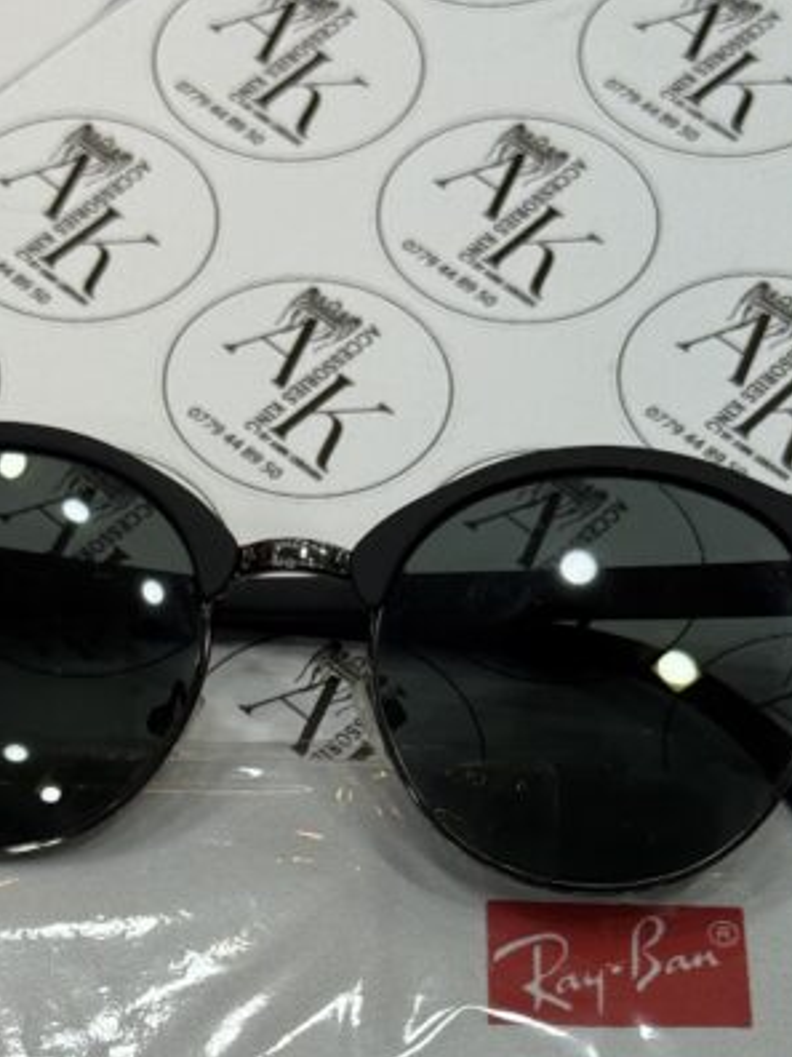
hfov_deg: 15.2
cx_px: 221
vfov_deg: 19.6
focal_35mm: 97
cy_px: 1062
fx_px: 2959
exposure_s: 1/170
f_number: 1.78
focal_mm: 6.76
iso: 64
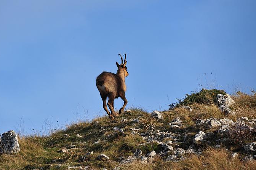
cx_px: 87
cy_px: 59
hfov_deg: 3.1
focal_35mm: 670
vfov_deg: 2.0
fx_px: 4761
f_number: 11
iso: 500
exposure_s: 1/500
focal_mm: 500
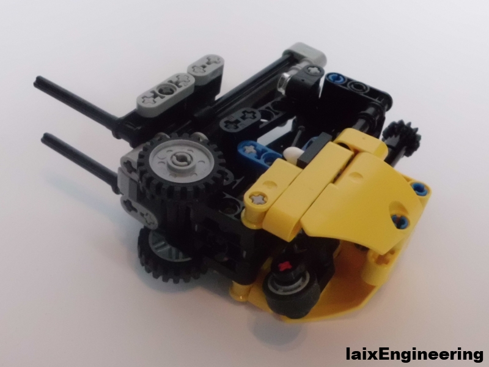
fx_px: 367
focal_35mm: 26
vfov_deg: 53.1
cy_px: 184
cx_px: 244
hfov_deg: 67.3
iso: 800
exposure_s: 1/100
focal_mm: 4.6
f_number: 3.2
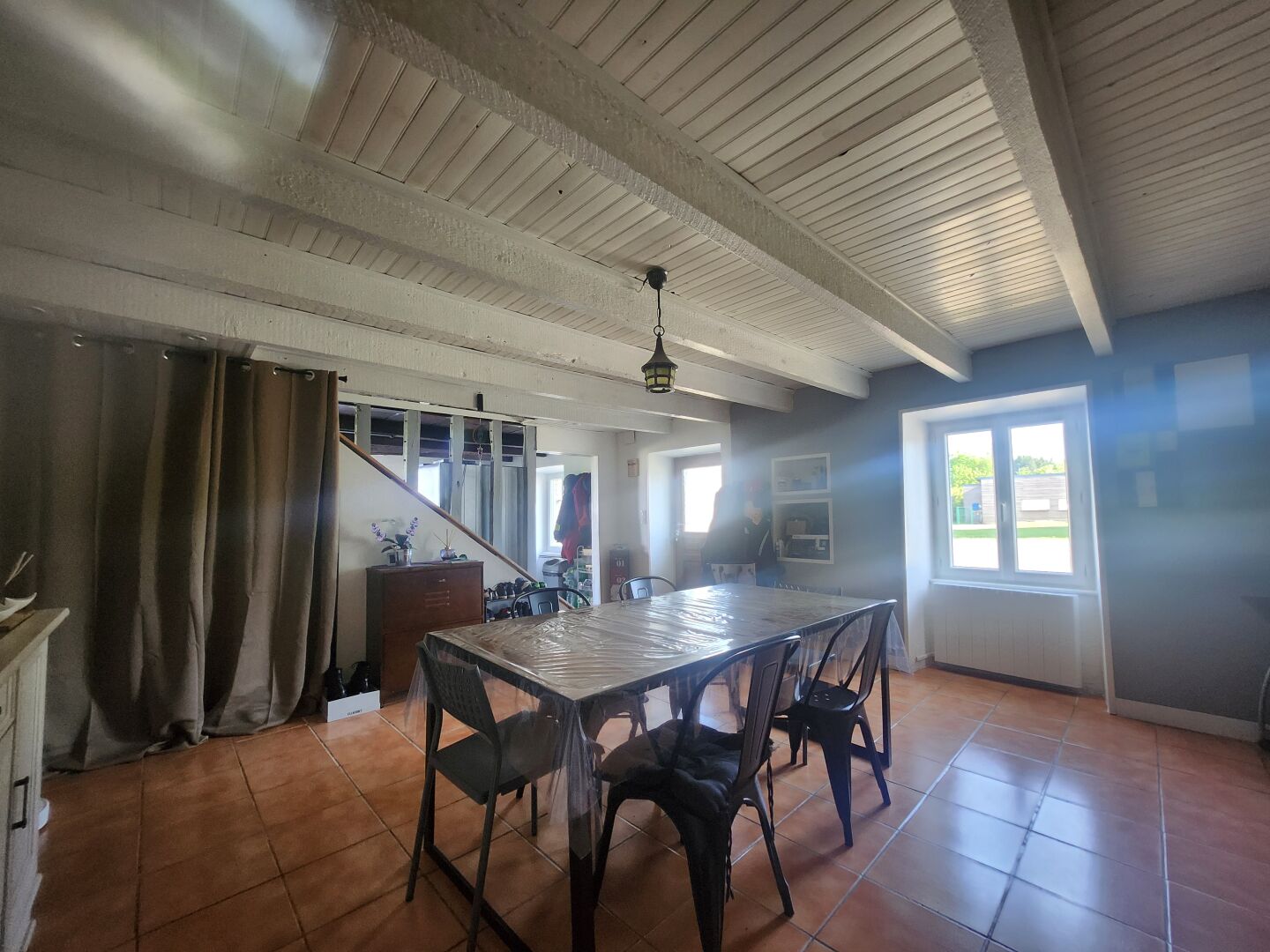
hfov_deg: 106.2
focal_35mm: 13
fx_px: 477
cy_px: 476
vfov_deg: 89.9
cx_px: 635
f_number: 2.2
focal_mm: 1.74
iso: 320
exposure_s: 1/50
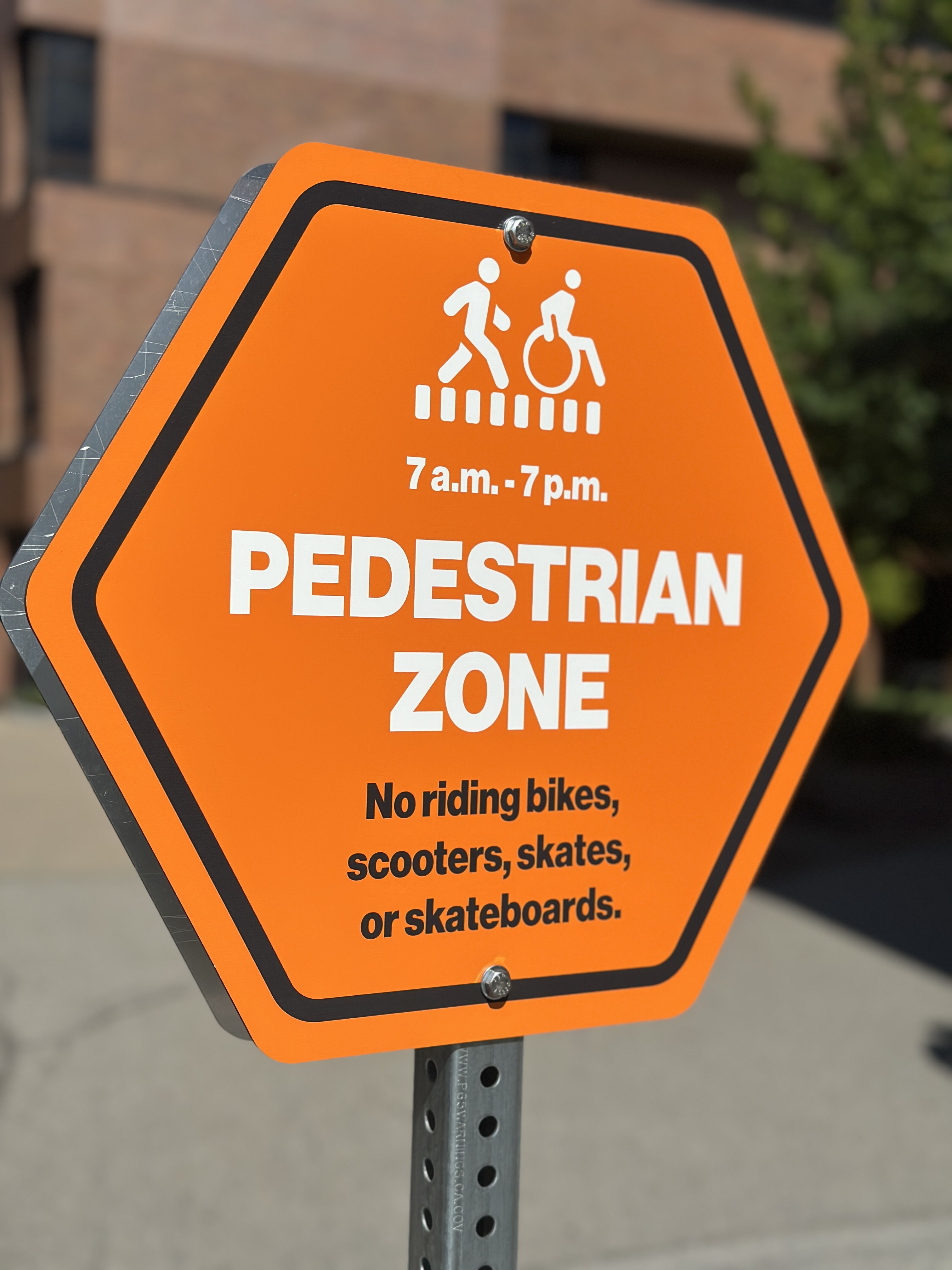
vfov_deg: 39.7
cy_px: 635
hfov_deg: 30.3
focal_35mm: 48
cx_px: 476
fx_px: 1760
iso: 100
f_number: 1.78
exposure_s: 1/8929
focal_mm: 6.86
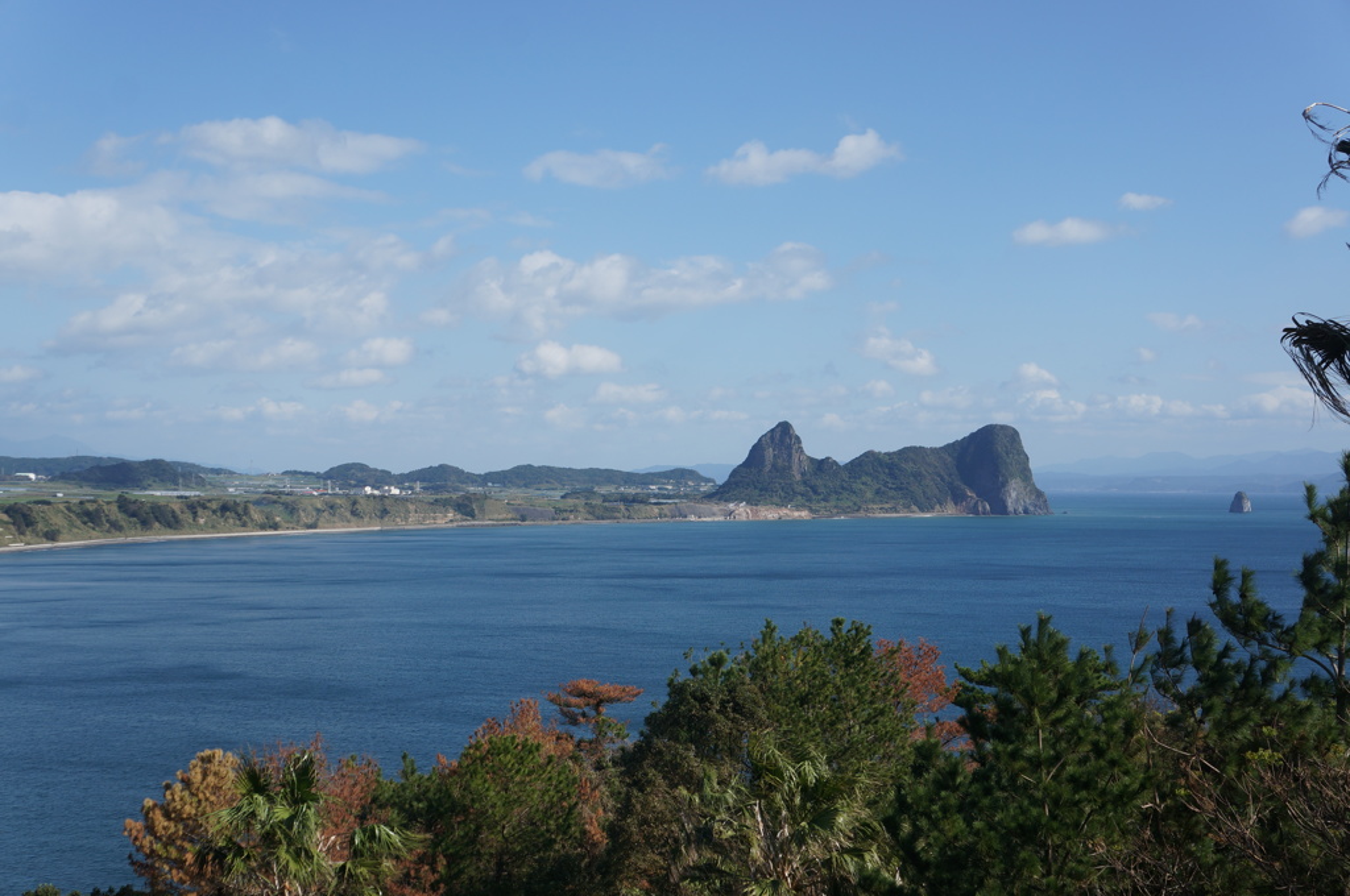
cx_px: 675
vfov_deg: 29.8
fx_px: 1685
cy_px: 448
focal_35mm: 45
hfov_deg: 43.7
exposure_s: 1/500
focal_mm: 30
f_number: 7.1
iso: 100
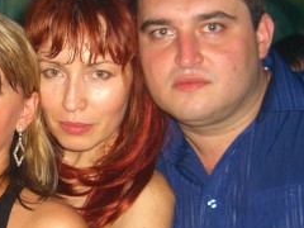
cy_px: 156
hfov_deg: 20.3
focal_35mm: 95
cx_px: 37
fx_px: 834
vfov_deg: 15.5
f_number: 2.8
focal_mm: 7.9
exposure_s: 1/60
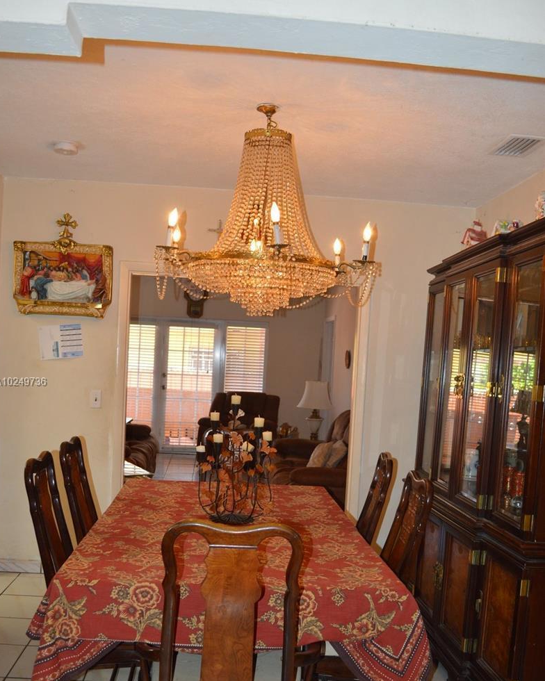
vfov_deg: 57.0
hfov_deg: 47.1
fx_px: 625
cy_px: 383
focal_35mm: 31
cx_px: 269
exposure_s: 1/60
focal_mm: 18
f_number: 3.5
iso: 560
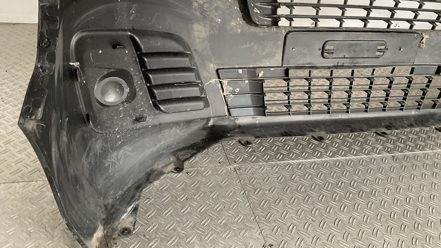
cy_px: 96
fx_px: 386
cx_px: 225
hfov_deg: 59.5
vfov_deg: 35.5
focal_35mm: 33
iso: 64
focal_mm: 3
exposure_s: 1/50
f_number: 1.8
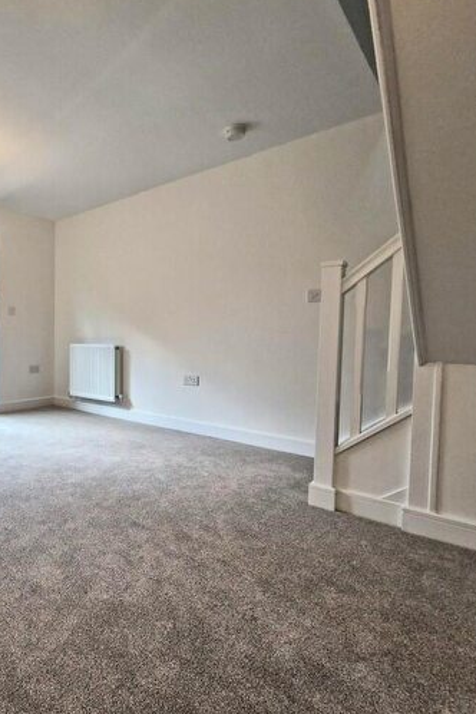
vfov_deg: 86.9
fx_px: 377
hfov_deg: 58.5
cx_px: 82
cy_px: 358
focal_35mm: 19
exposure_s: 1/50
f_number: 2.2
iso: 125
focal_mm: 1.74
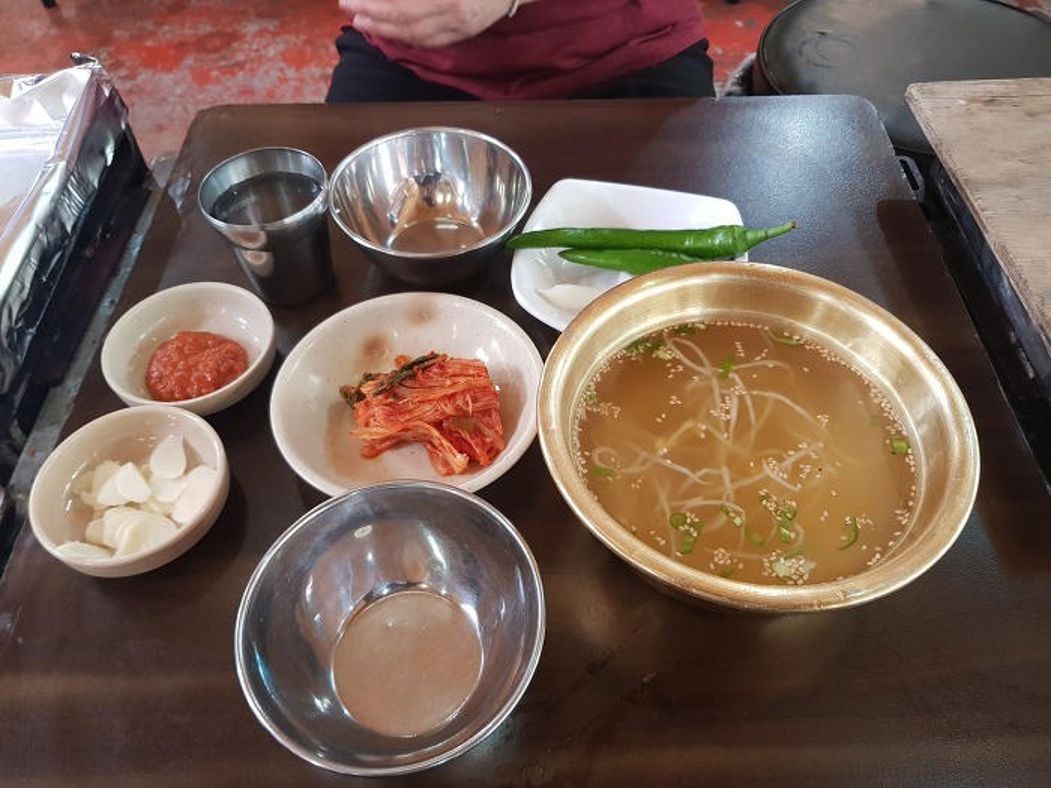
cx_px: 526
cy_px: 394
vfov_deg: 53.1
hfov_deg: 67.3
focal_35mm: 26
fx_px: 789
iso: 200
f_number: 1.7
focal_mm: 4.2
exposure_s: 1/24
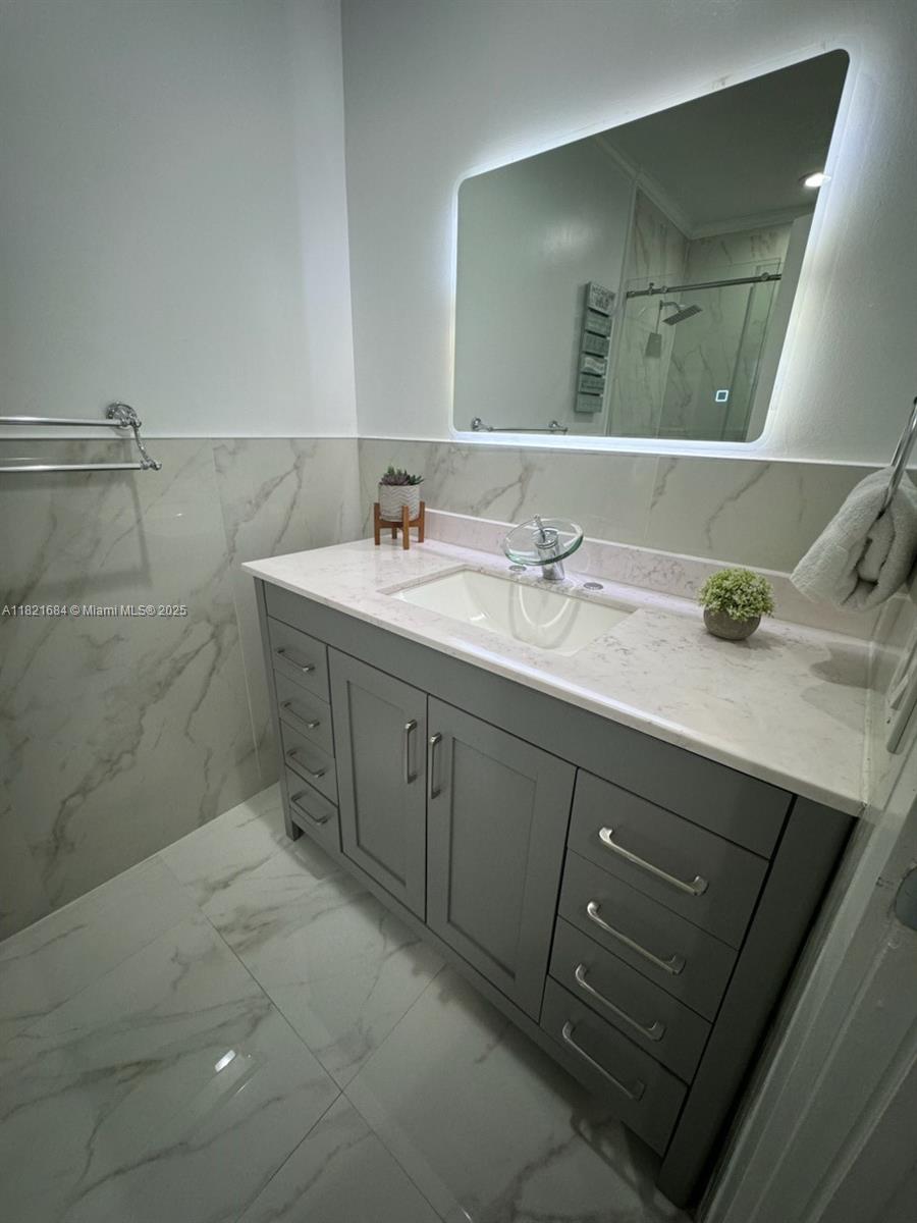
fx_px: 494
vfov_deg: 102.1
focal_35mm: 14
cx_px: 458
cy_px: 612
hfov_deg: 85.7
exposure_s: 1/120
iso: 160
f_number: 2.2
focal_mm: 2.22
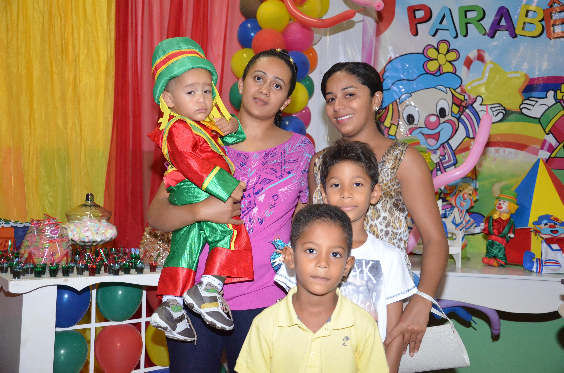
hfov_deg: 49.6
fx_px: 610
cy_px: 186
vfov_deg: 34.1
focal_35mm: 39
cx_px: 282
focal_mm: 26
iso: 3200
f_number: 4
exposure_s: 1/60
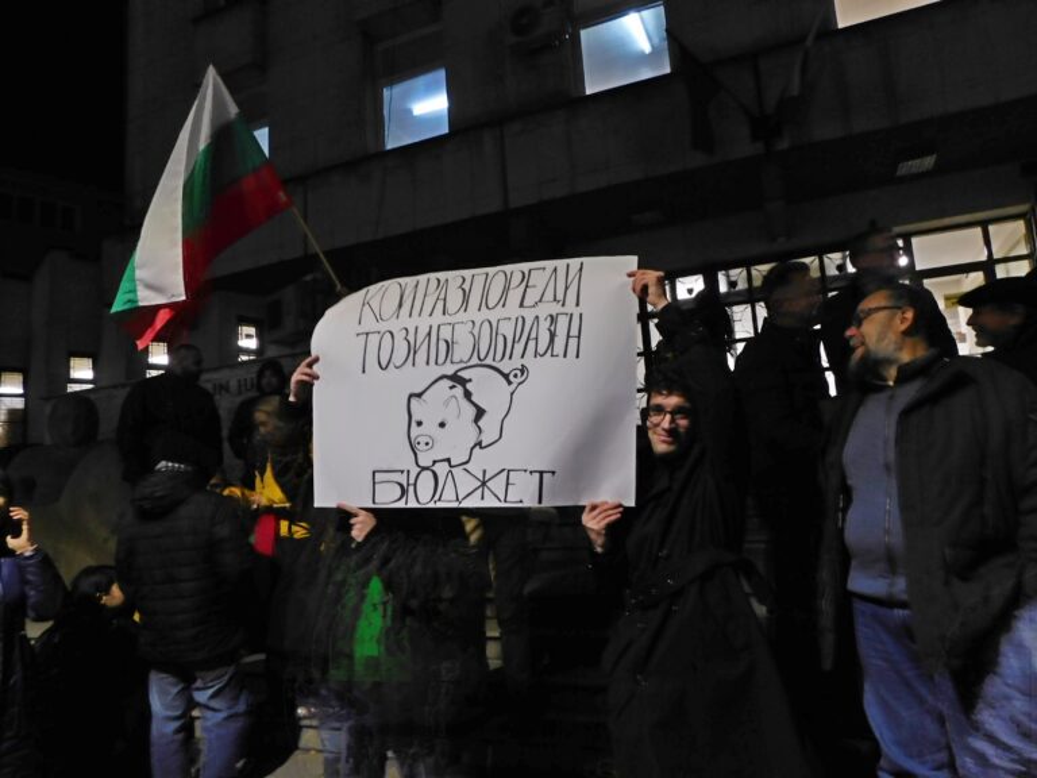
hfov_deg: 71.6
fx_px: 719
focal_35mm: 24
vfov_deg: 56.8
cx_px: 518
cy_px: 389
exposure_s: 1/30
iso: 320
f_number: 3
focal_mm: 4.1
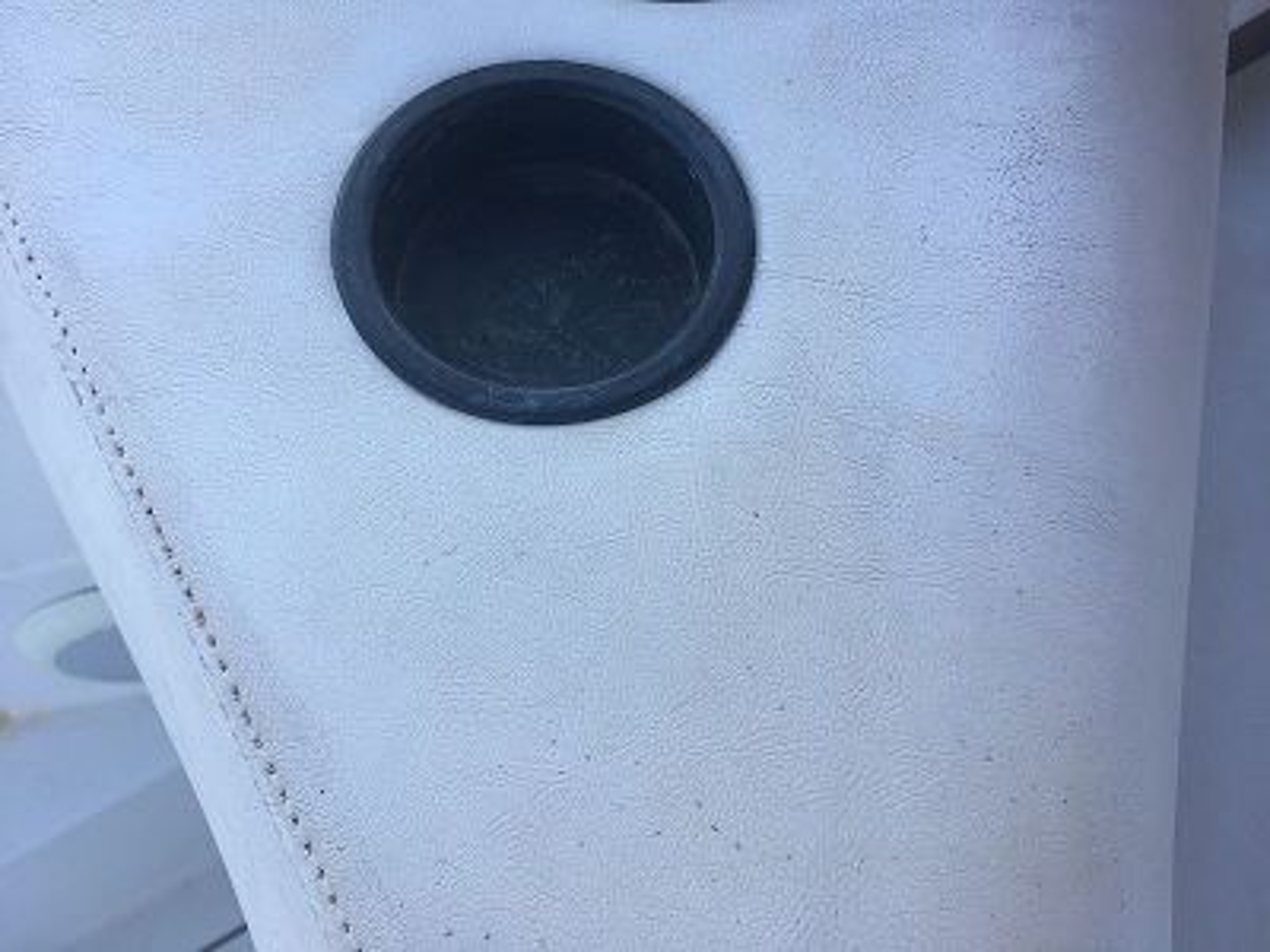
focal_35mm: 29
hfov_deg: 61.7
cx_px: 635
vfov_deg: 48.2
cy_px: 476
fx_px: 1064
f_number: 2.2
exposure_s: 1/238
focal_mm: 4.15
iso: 25
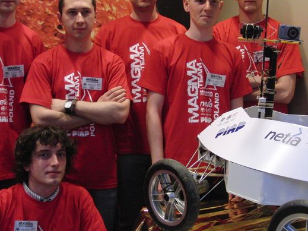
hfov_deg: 33.8
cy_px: 91
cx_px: 155
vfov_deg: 25.6
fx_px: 507
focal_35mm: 57
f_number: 3.6
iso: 500
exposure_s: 1/80
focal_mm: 6.42
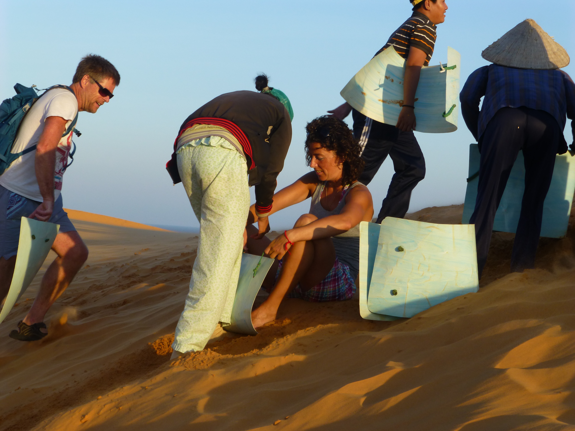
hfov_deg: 21.8
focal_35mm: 90
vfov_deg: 16.4
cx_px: 288
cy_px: 216
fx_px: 1495
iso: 100
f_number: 5.2
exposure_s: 1/250
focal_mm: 16.1
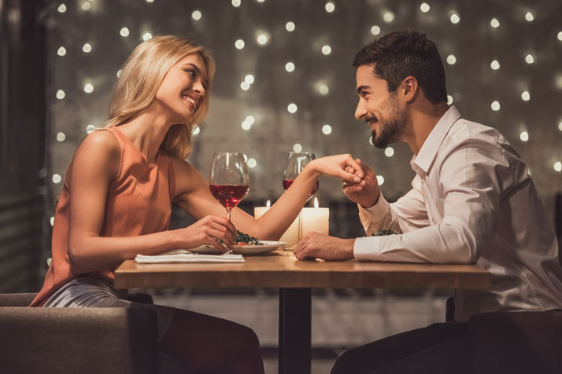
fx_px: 2123
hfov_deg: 15.1
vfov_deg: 10.1
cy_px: 187
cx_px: 282
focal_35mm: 136
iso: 800
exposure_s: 1/160
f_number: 2.8
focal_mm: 135
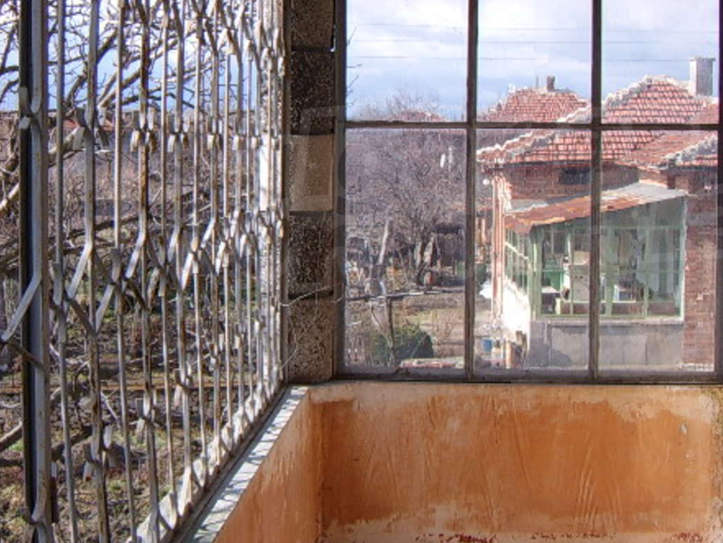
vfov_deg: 32.0
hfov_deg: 41.7
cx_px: 463
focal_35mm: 45
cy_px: 204
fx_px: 940
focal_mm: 8.13
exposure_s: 1/324
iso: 71
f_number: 4
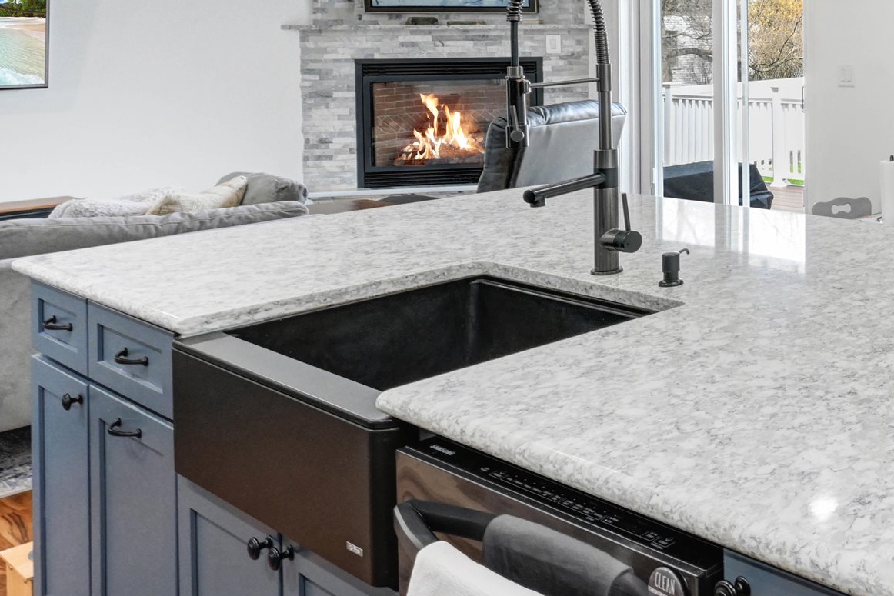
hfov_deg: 37.2
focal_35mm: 37
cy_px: 42
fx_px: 919
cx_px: 1109
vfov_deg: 33.7
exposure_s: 1/25
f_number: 14
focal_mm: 14
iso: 2000
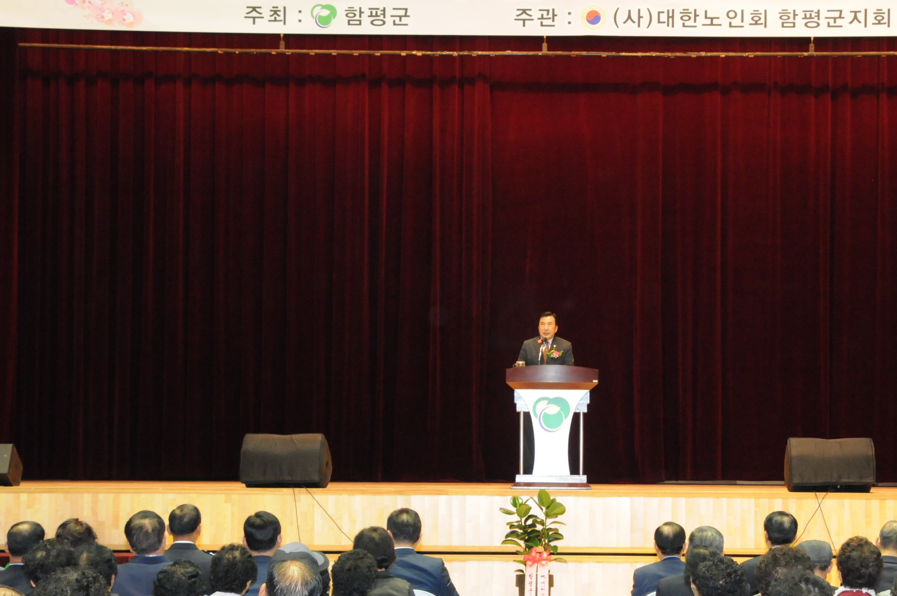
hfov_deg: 22.4
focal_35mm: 91
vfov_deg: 15.0
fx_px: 2265
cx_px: 533
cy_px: 351
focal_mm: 38
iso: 1600
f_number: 8
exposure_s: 1/60
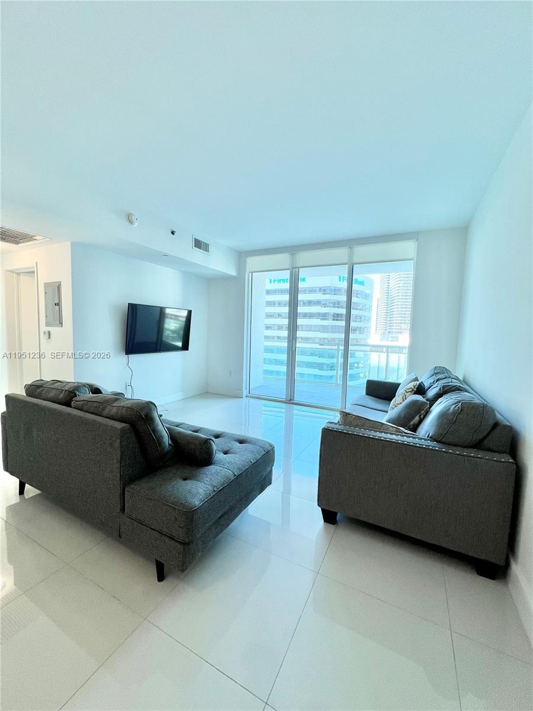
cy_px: 356
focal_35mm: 13
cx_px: 266
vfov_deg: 106.2
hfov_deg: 89.9
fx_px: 267
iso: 50
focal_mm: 1.57
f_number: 1.8
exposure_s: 1/120
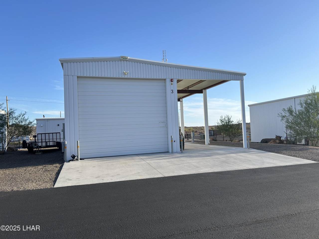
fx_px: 240
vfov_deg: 53.1
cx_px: 160
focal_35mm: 26
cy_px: 120
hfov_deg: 67.3
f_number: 1.5
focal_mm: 5.7
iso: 50
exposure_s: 1/2841
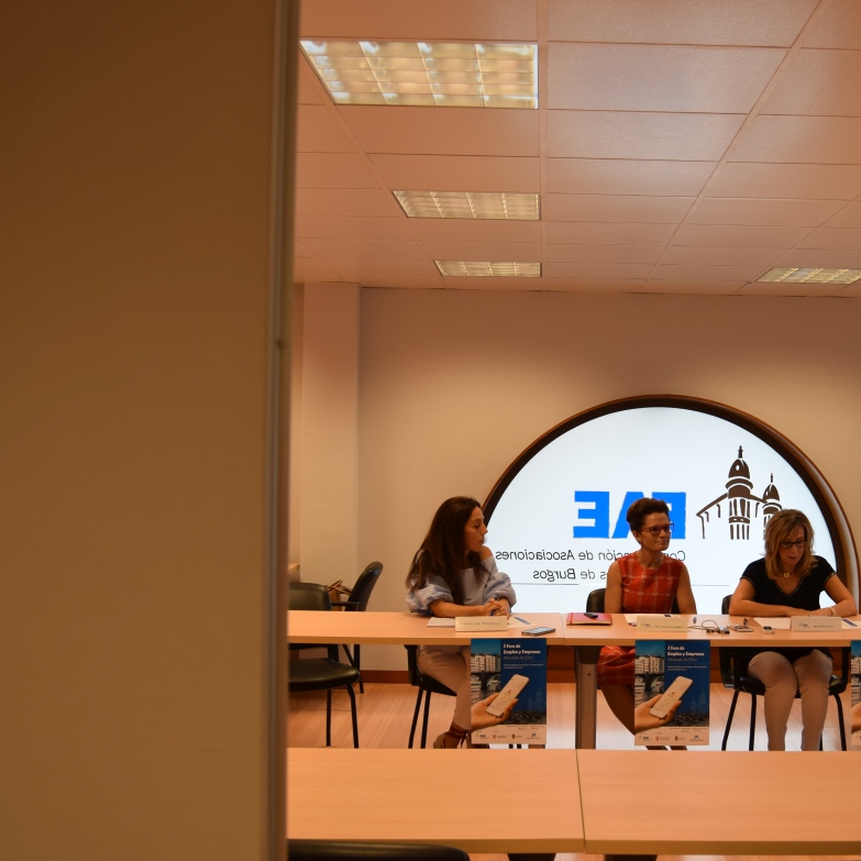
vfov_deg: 39.2
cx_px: 584
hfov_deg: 38.7
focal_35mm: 43
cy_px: 428
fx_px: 1210
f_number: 4.5
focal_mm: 22
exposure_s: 1/80
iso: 400
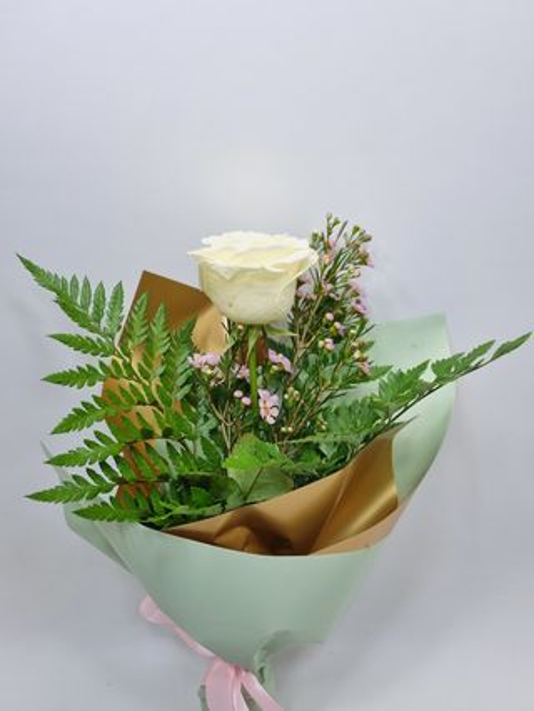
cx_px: 267
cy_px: 356
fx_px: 534
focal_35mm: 26
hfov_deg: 53.1
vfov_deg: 67.3
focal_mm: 5.4
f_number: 1.8
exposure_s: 1/299
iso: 50
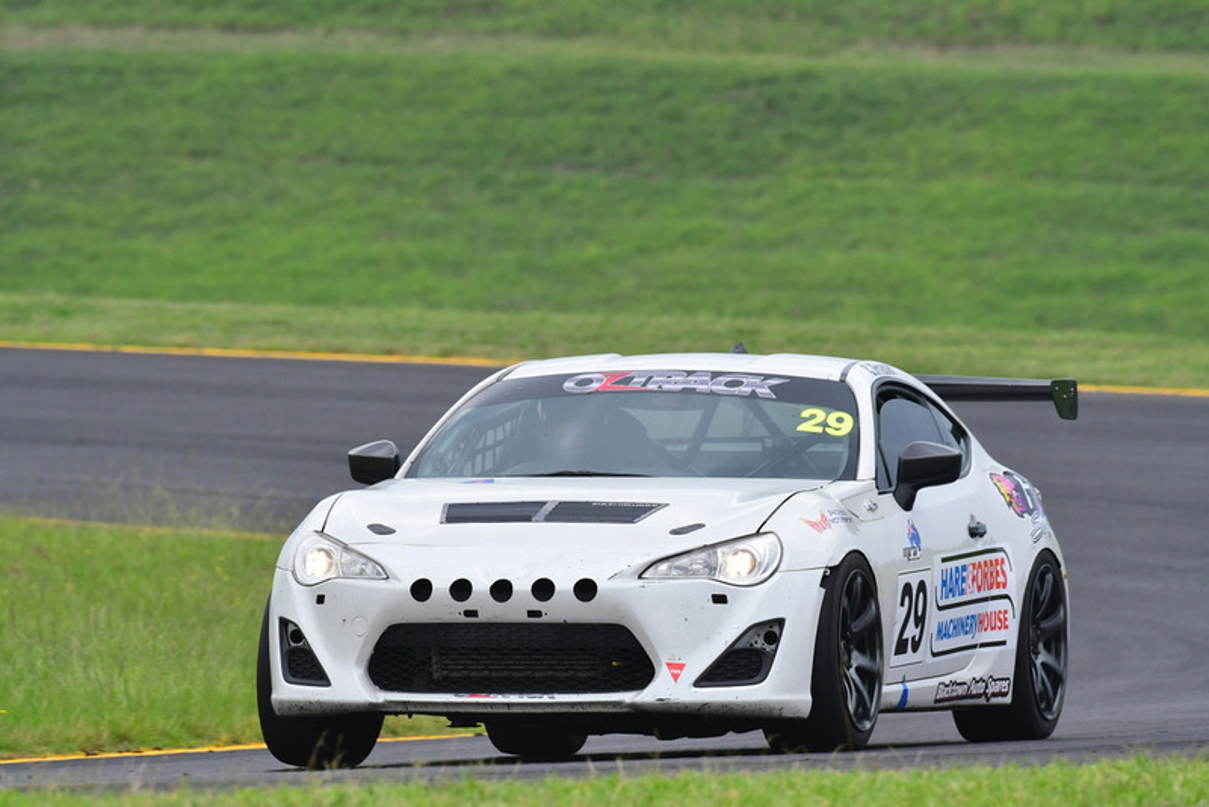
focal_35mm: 630
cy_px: 404
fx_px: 21164
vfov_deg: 2.2
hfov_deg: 3.3
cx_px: 604
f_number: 10
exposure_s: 1/640
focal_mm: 420
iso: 1000
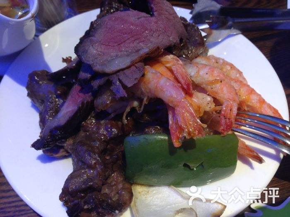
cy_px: 108
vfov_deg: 42.9
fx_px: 276
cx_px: 145
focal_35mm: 33
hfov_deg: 55.4
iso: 80
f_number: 2.4
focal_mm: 4.12
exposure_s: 1/20
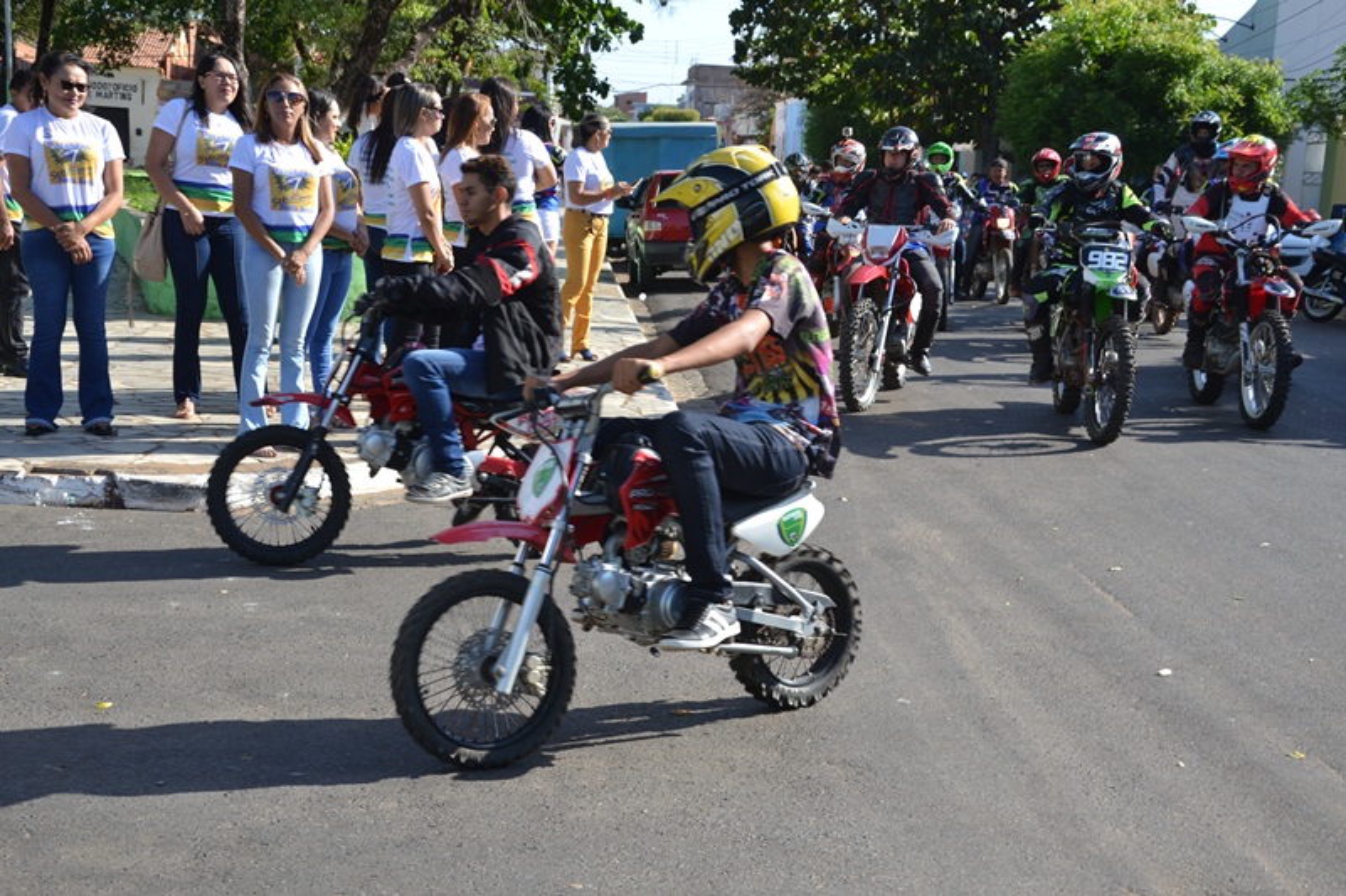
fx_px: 1962
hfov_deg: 37.9
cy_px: 448
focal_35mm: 52
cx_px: 673
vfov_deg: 25.7
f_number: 6.3
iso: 100
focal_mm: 35
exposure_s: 1/160
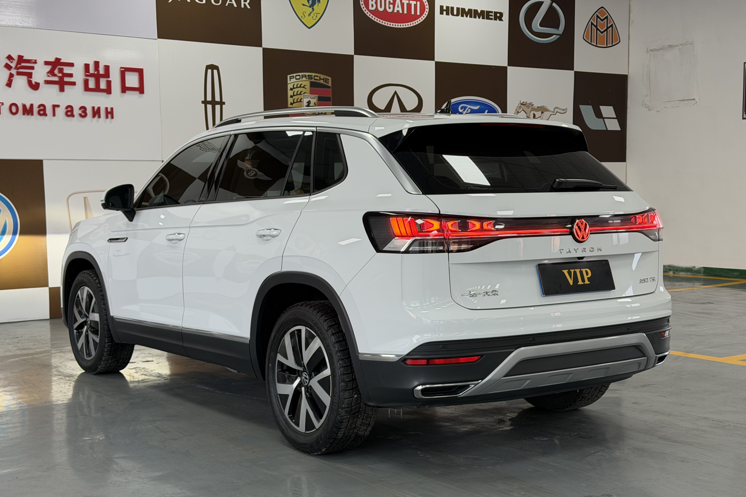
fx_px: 1036
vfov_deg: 27.0
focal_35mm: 50
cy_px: 277
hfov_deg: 39.6
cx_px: 373
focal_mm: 6.76
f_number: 1.78
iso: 100
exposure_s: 1/100
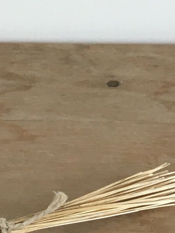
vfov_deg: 12.9
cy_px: -121
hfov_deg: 10.2
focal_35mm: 144
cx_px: -10
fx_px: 971
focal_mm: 4.15
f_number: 2.2
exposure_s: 1/33
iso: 32
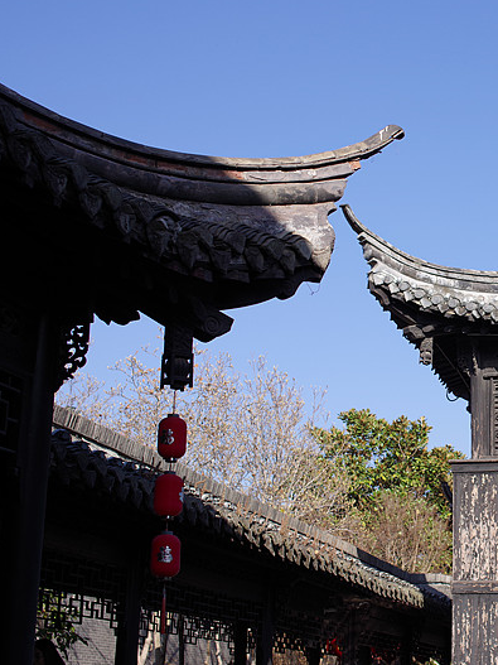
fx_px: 1401
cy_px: 331
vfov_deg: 26.7
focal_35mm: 73
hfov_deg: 19.6
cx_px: 480
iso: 100
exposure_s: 1/500
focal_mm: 50
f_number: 4
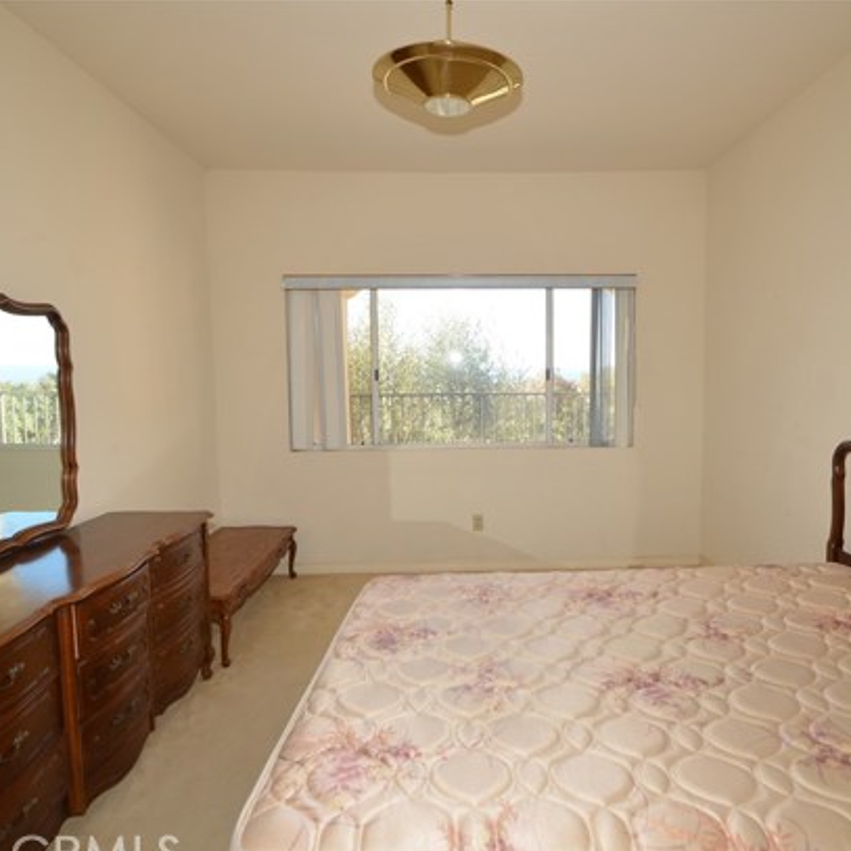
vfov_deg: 74.8
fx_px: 556
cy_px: 441
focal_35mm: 20
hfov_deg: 74.5
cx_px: 481
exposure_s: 1/125
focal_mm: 10
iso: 200
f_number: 5.6
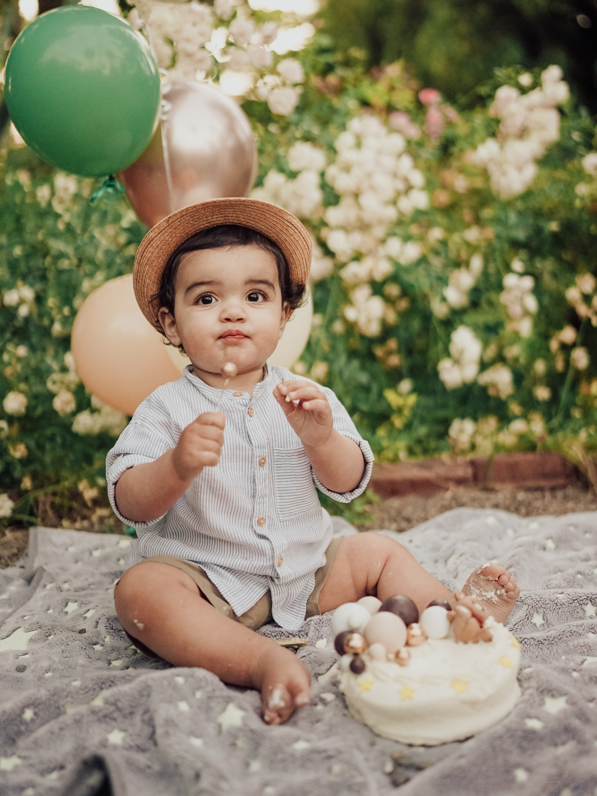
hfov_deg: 36.8
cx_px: 304
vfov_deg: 47.8
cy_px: 357
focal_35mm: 39
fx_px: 897
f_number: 1.4
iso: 1250
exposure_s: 1/2500
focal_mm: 35
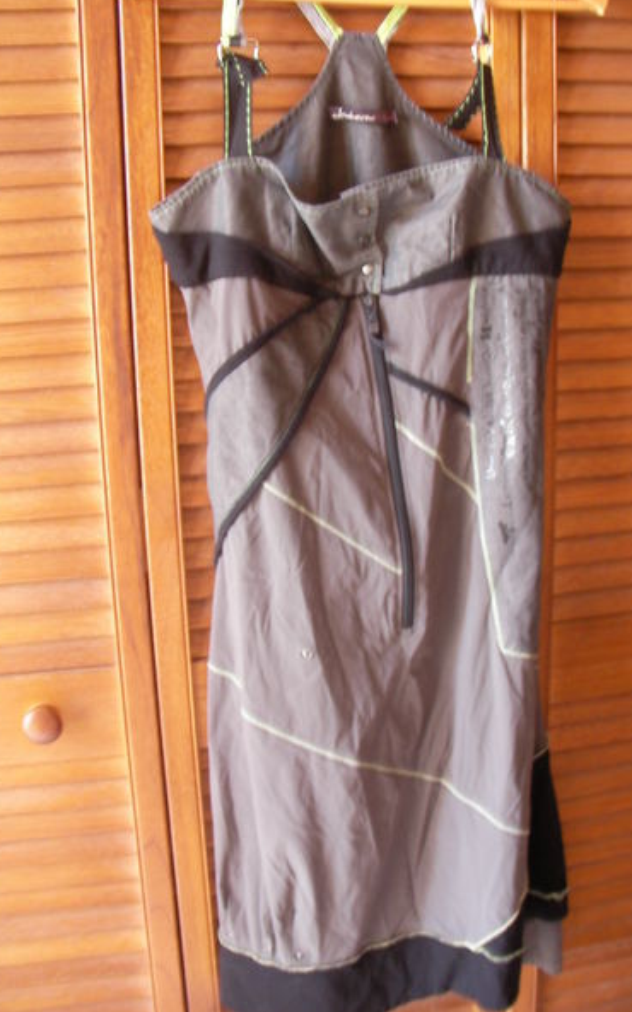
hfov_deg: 29.1
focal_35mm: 44
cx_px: 359
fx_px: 1214
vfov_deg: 45.3
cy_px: 503
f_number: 3.5
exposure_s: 1/3.4
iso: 100
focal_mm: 6.3
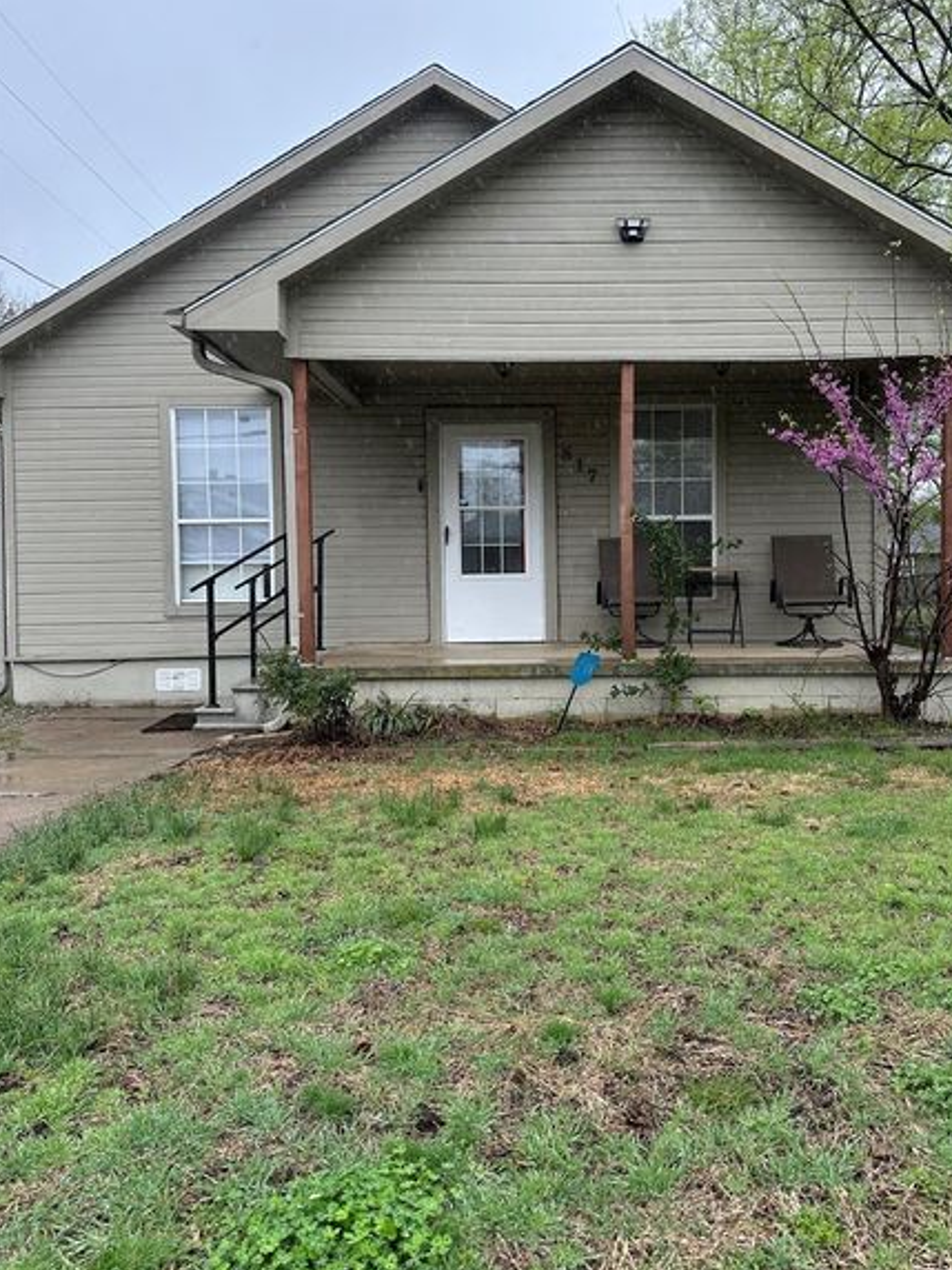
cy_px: 594
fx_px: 1027
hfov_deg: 49.6
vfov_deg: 63.4
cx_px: 544
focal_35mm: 28
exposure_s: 1/630
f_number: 1.78
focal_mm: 6.86
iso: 80
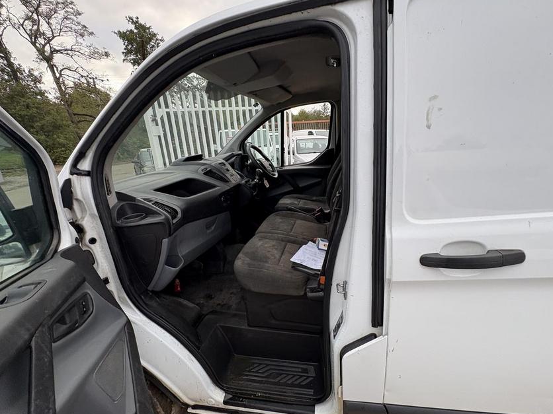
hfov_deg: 98.1
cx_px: 286
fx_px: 240
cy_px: 217
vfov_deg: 81.7
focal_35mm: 15
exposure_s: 1/124
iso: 40
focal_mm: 2.22
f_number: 2.2
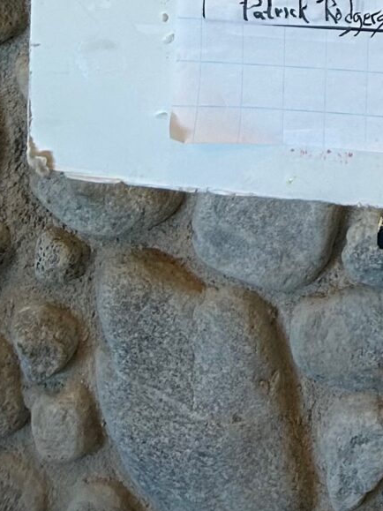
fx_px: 1697
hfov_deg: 11.5
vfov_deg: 14.1
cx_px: 794
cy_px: -551
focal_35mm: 115
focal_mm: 5.7
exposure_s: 1/120
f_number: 1.5
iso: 100
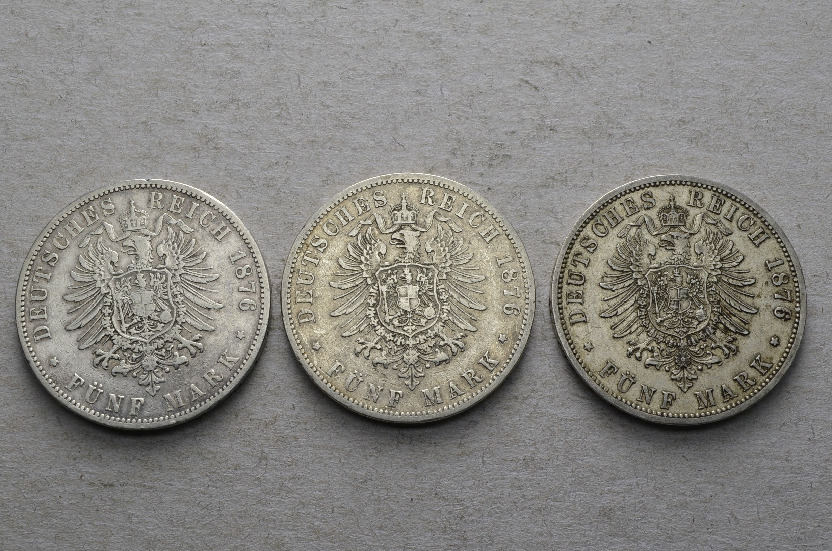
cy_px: 276
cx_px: 416
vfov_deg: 25.0
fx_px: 1245
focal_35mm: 54
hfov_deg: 36.9
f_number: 14
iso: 400
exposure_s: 1/250
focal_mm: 36
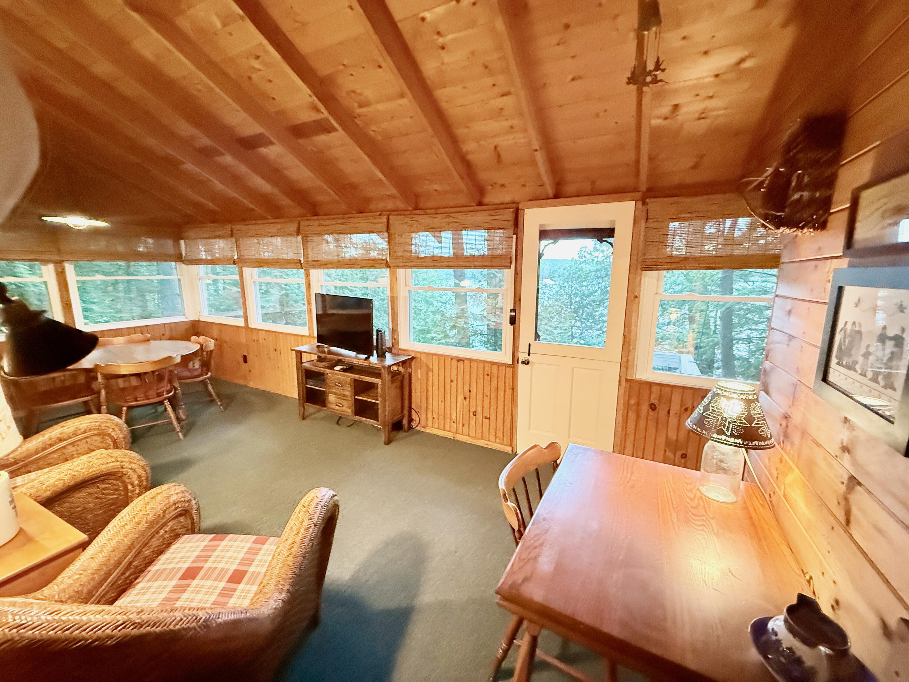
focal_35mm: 14
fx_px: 368
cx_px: 454
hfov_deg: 102.1
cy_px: 341
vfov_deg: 85.7
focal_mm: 2.22
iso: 1000
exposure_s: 1/60
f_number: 2.2
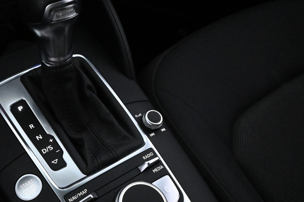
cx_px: 73
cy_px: 109
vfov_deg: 29.9
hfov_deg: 42.2
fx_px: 380
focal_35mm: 45
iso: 8000
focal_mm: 18
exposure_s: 1/50
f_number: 7.1
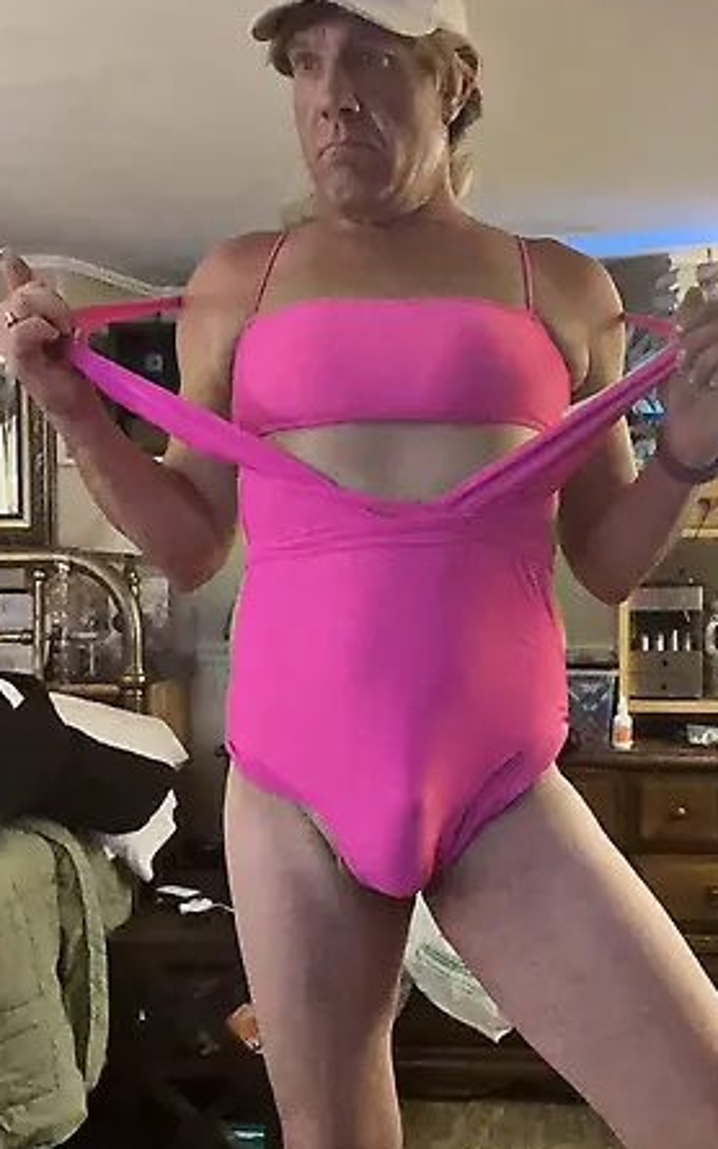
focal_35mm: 40
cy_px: 607
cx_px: 467
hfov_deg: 31.8
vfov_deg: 49.3
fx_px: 1253
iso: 800
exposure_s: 1/15
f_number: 2.2
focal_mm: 2.71
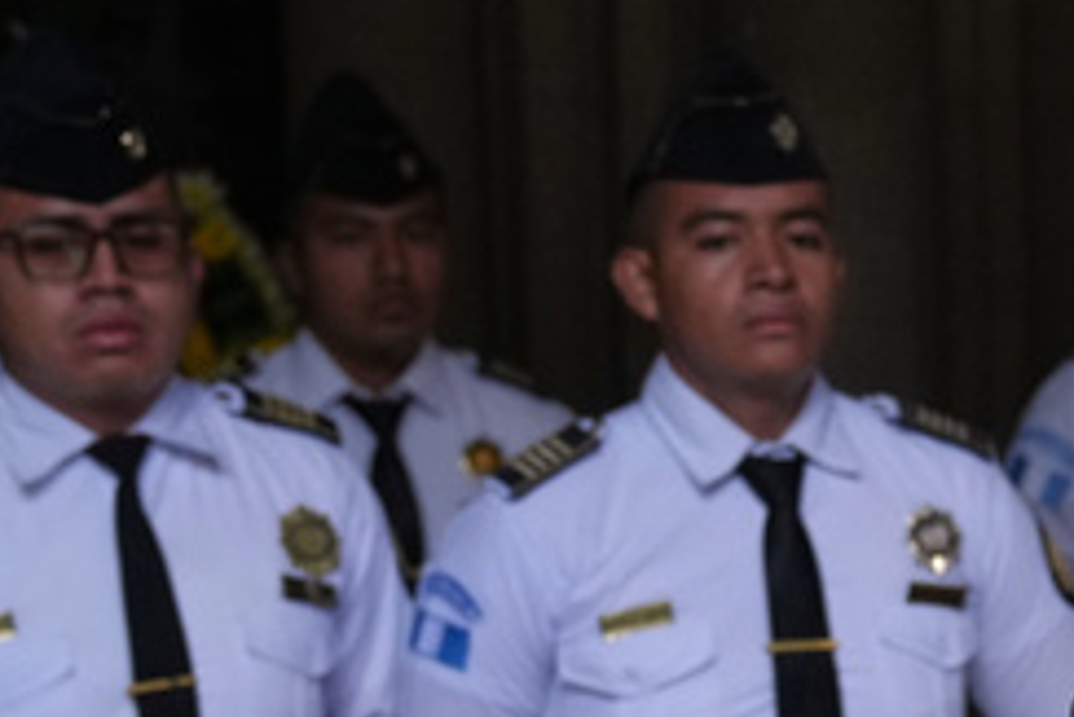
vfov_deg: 8.0
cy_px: 1084
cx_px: 1576
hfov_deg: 11.7
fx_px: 5015
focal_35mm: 168
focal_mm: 40
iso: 1250
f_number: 4
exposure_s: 1/500
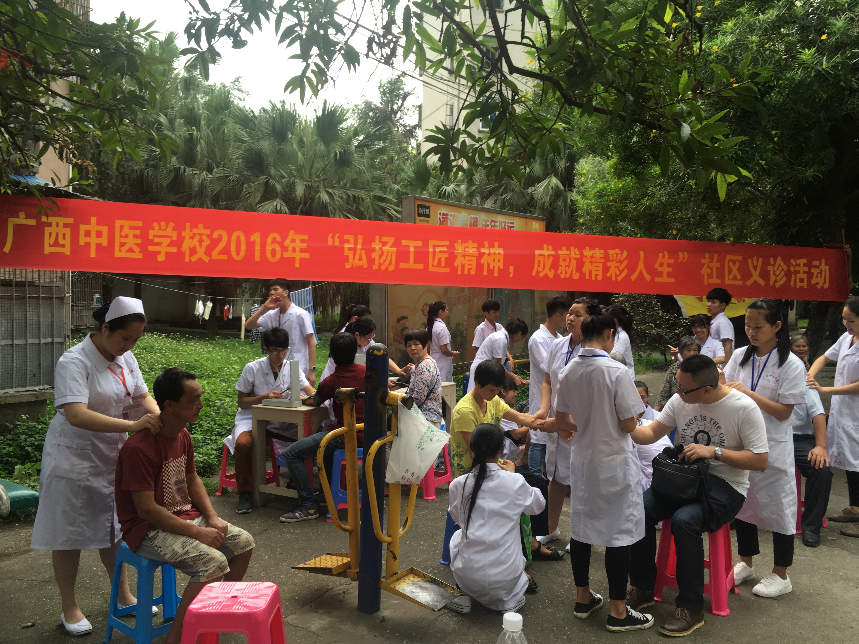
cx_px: 430
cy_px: 322
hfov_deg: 61.7
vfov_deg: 48.2
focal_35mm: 29
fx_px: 720
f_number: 2.2
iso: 32
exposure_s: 1/100
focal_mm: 4.15
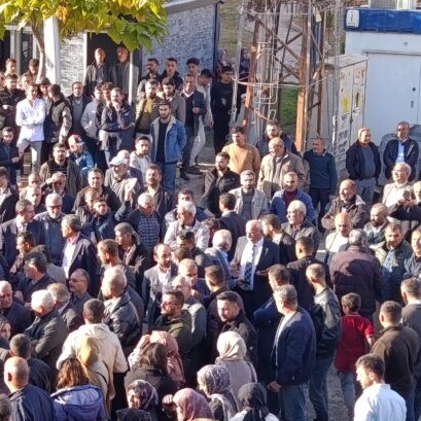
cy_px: 236
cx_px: -50
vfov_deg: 17.1
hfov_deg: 16.5
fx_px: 1403
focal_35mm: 102
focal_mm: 6.11
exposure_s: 1/100
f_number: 1.65
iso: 62
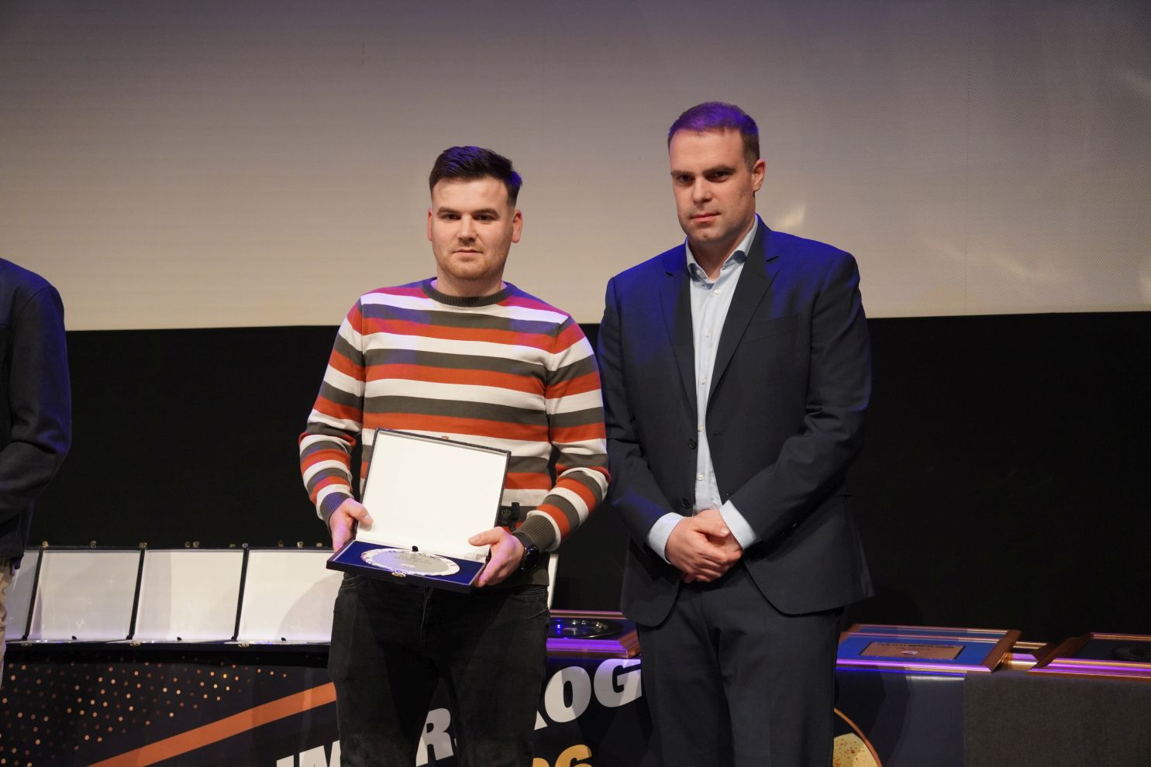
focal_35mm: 75
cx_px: 576
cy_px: 384
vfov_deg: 18.2
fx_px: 2398
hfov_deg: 27.0
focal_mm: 50
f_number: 2.8
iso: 1250
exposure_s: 1/100
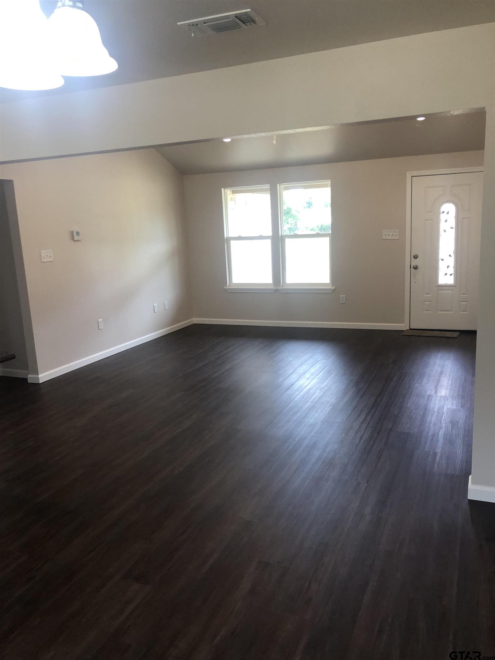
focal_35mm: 28
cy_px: 330
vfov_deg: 63.4
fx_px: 534
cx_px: 248
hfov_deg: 49.7
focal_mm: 3.99
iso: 32
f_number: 1.8
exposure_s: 1/30
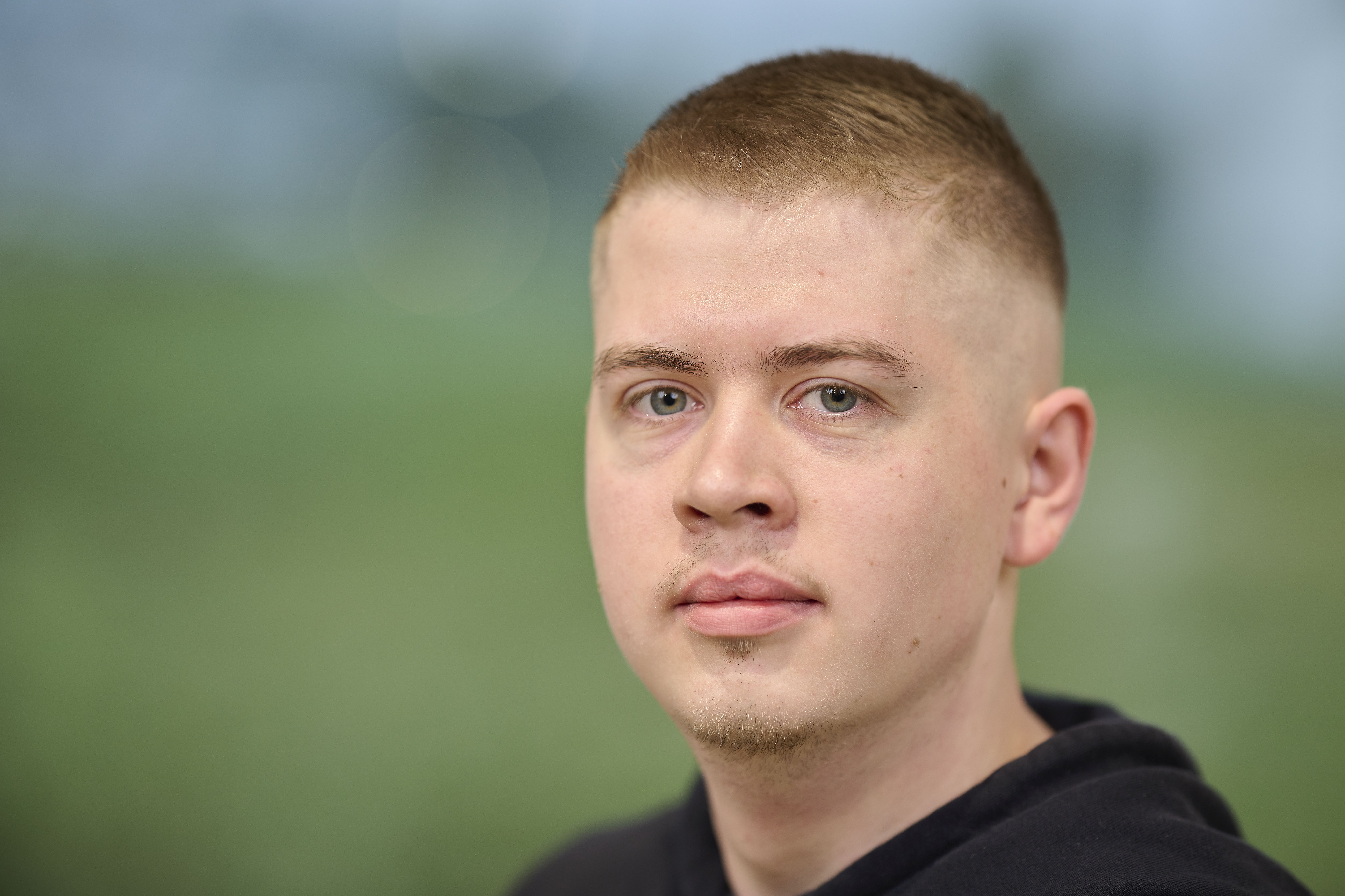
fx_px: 5043
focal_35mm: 135
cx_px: 672
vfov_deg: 10.2
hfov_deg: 15.2
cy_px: 448
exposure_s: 1/180
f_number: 1.8
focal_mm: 135
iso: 220
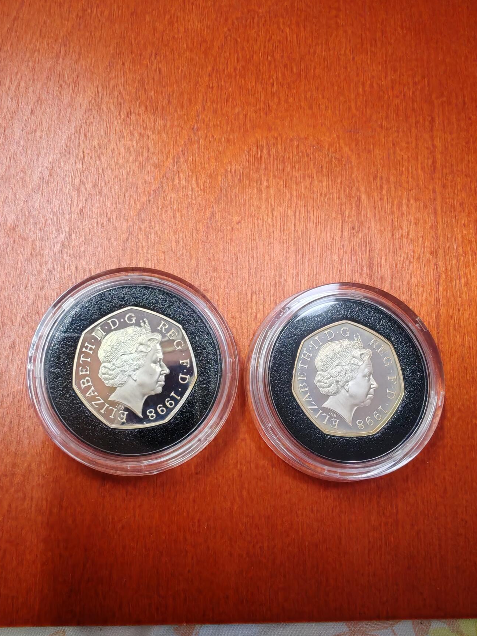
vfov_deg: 65.3
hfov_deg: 51.4
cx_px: 231
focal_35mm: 27
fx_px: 496
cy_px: 323
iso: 125
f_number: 2.2
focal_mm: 1.96
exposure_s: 1/33
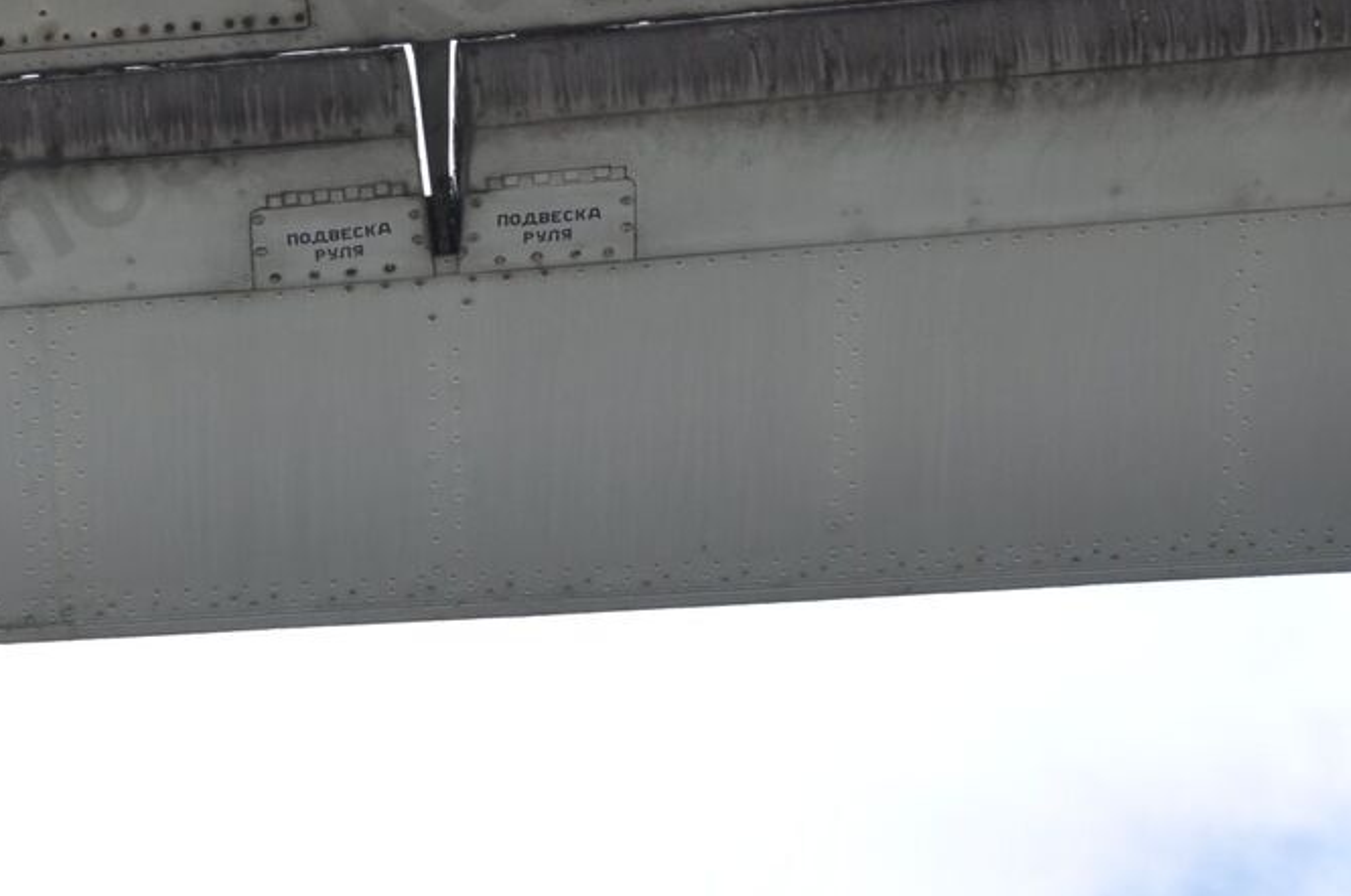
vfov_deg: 6.1
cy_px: 109
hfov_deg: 9.1
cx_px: 217
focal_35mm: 225
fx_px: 8431
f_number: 8
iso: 200
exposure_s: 1/200
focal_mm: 78
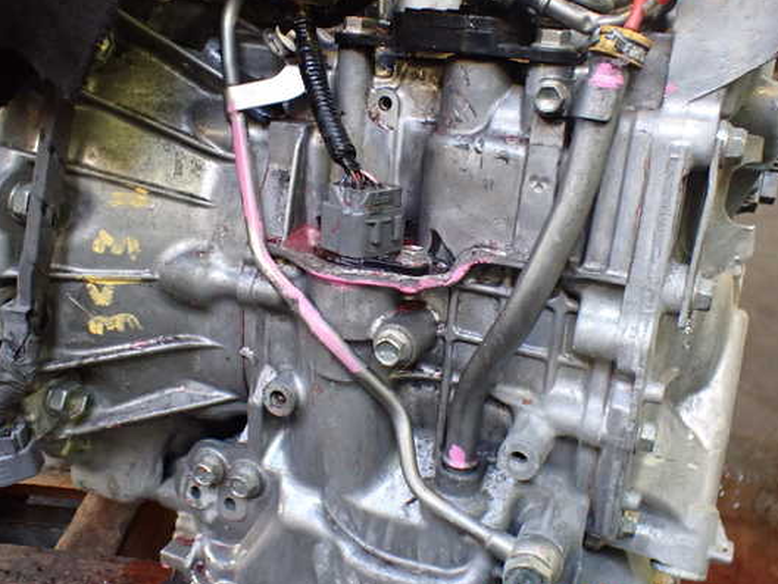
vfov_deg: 41.8
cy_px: 288
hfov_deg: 53.9
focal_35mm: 34
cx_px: 382
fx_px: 764
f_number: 2.3
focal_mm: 5.4
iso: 640
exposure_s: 1/125
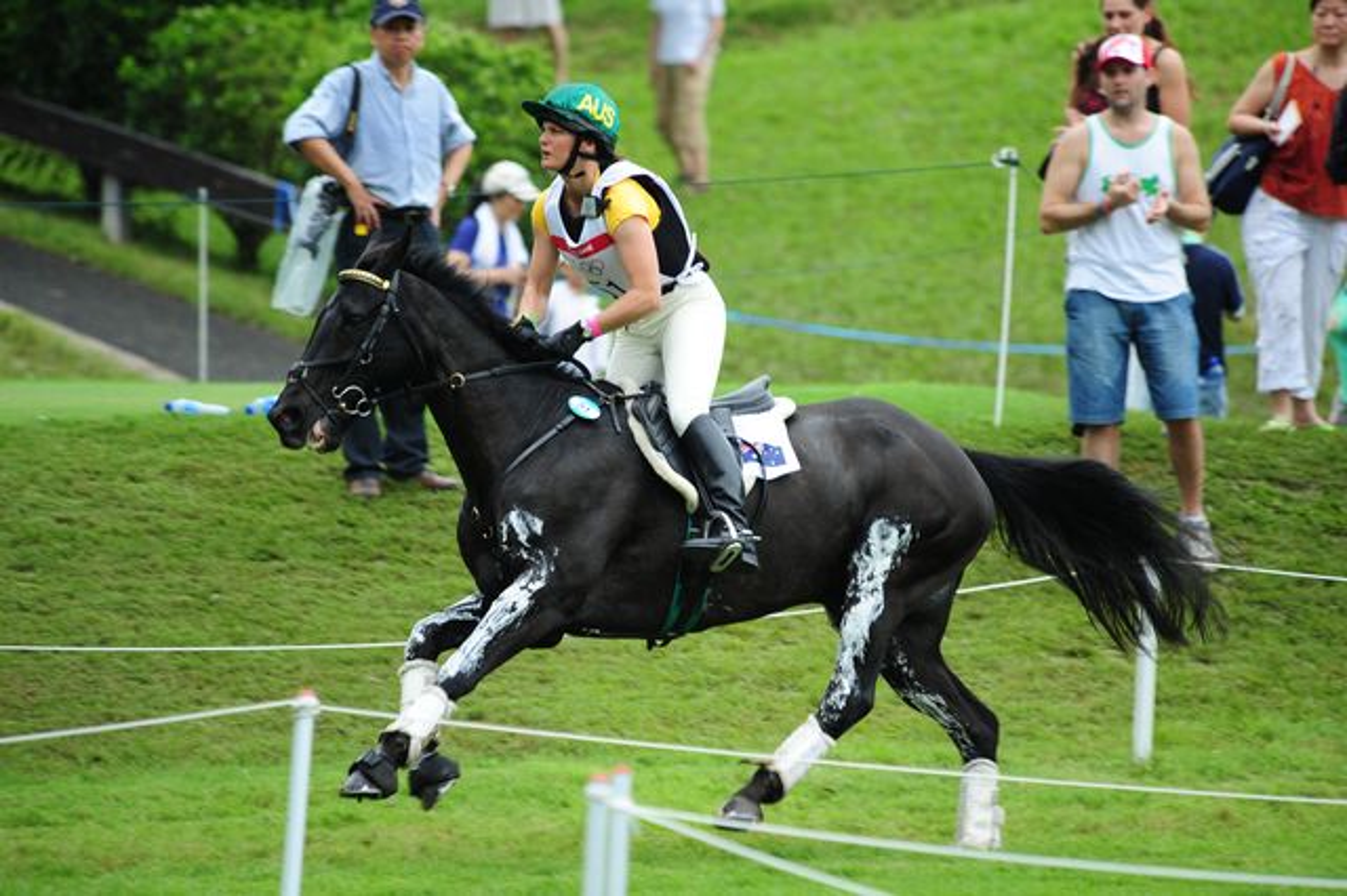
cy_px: 448
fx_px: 14958
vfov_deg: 3.4
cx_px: 674
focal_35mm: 400
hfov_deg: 5.2
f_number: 5.6
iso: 640
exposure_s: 1/500
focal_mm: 400
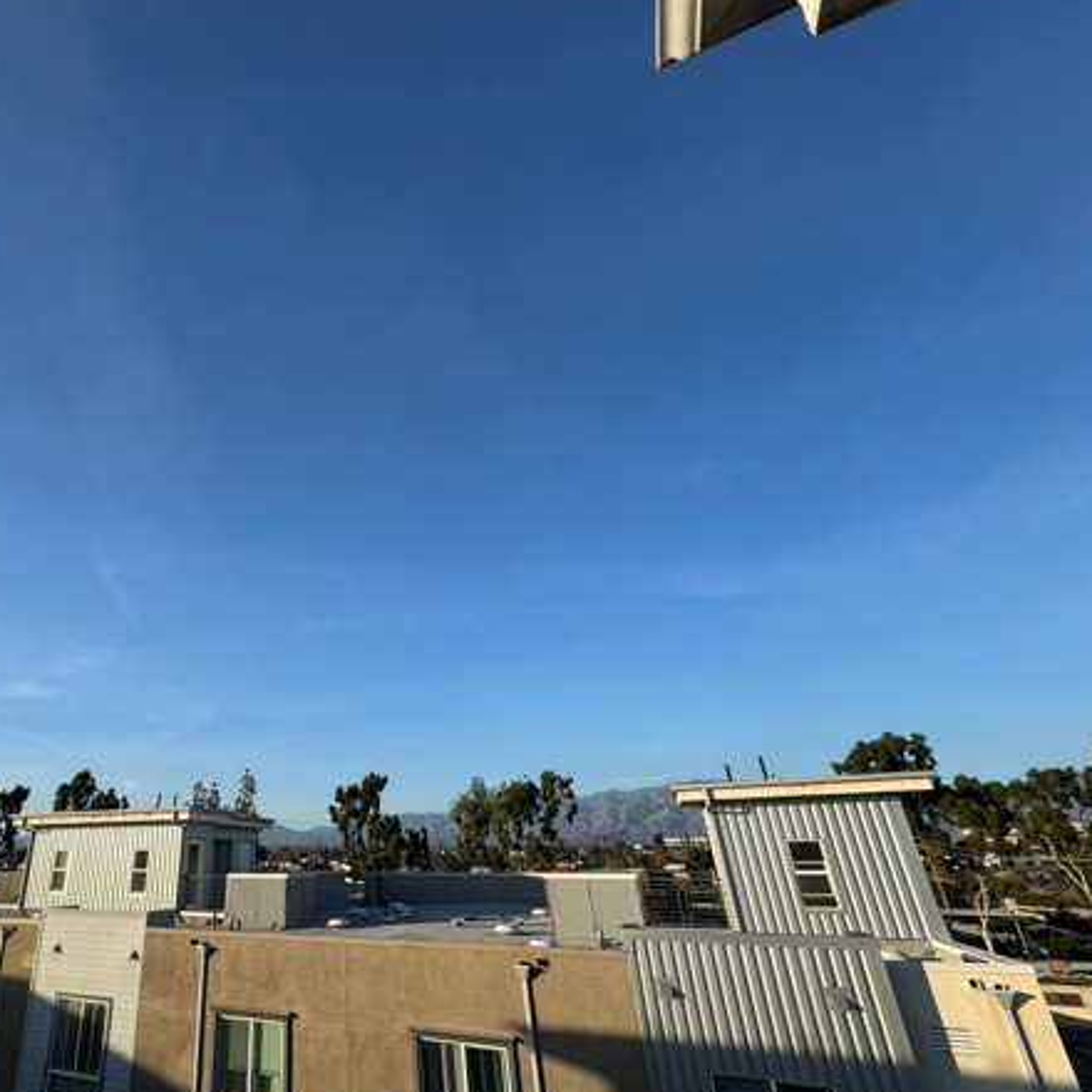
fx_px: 642
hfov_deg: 76.9
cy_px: 573
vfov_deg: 80.7
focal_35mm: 18
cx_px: 325
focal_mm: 2.22
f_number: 2.2
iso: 40
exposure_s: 1/1506
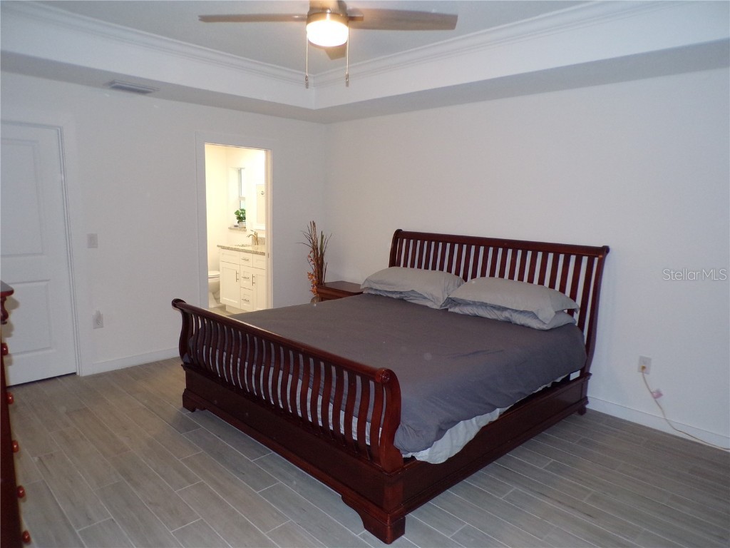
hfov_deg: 71.6
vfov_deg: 56.8
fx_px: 506
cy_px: 274
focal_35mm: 24
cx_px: 365
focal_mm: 4.3
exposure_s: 1/34
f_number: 3
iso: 250
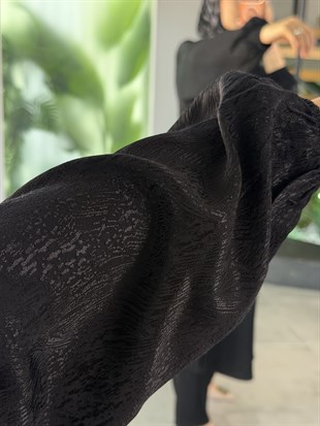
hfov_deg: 30.3
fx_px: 591
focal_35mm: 48
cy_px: 213
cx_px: 160
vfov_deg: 39.6
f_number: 1.78
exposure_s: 1/123
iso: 64
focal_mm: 6.76
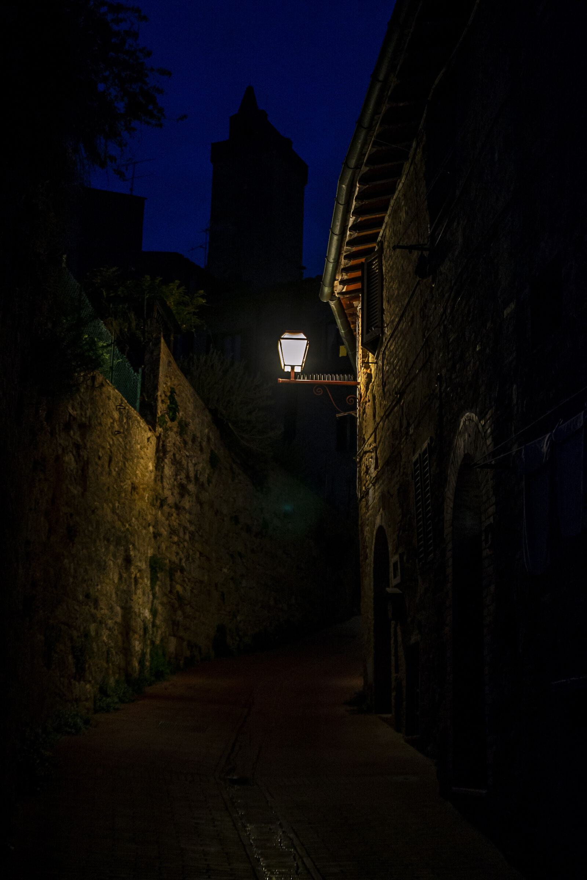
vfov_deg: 41.1
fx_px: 1174
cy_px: 440
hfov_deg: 28.1
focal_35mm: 48
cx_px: 294
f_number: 5
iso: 800
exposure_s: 1/40
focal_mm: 32
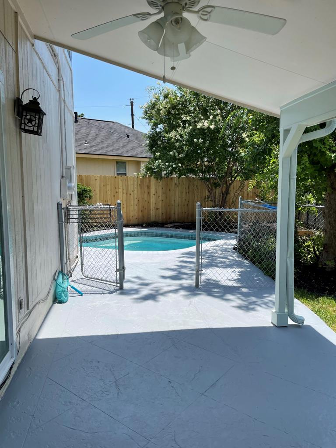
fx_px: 336
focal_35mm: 26
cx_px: 168
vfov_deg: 67.3
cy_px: 224
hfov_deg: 53.1
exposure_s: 1/2564
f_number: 1.6
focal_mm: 4.2
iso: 32
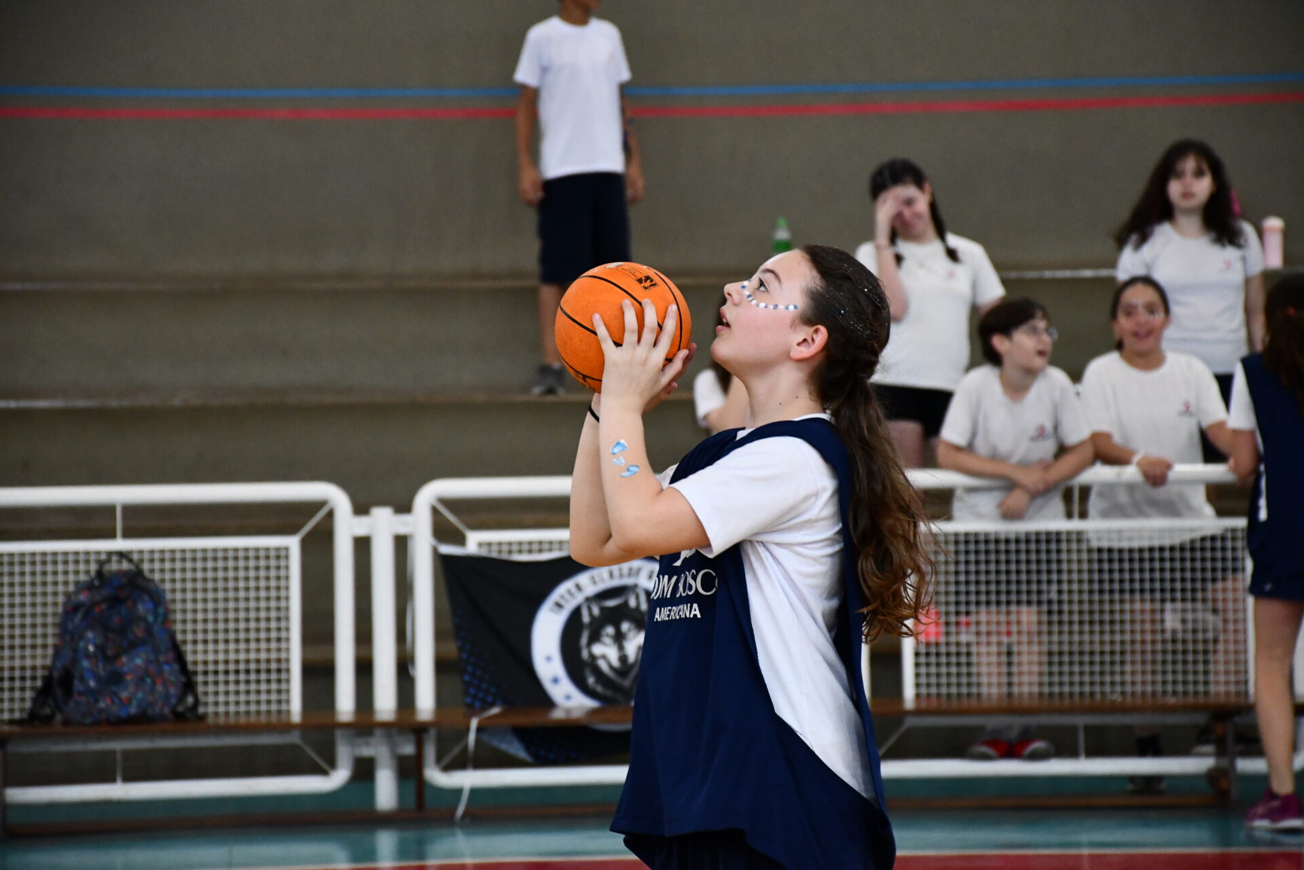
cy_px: 435
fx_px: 5433
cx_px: 652
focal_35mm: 150
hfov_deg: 13.7
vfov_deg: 9.1
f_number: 5.6
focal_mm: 100
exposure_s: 1/160
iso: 3200
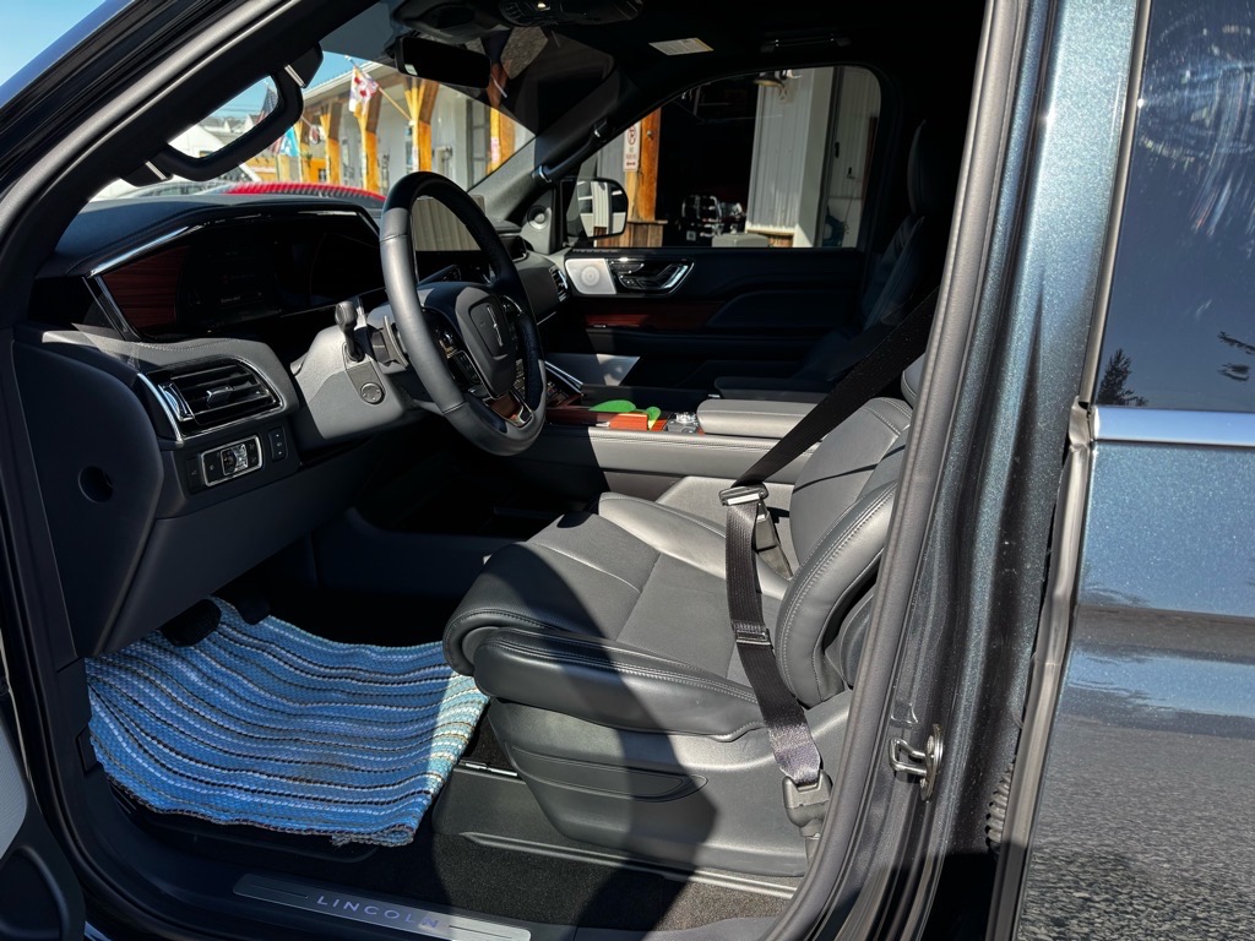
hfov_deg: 71.6
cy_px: 470
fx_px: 870
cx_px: 628
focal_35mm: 24
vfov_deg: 56.8
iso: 80
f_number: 1.78
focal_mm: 6.76
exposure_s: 1/503
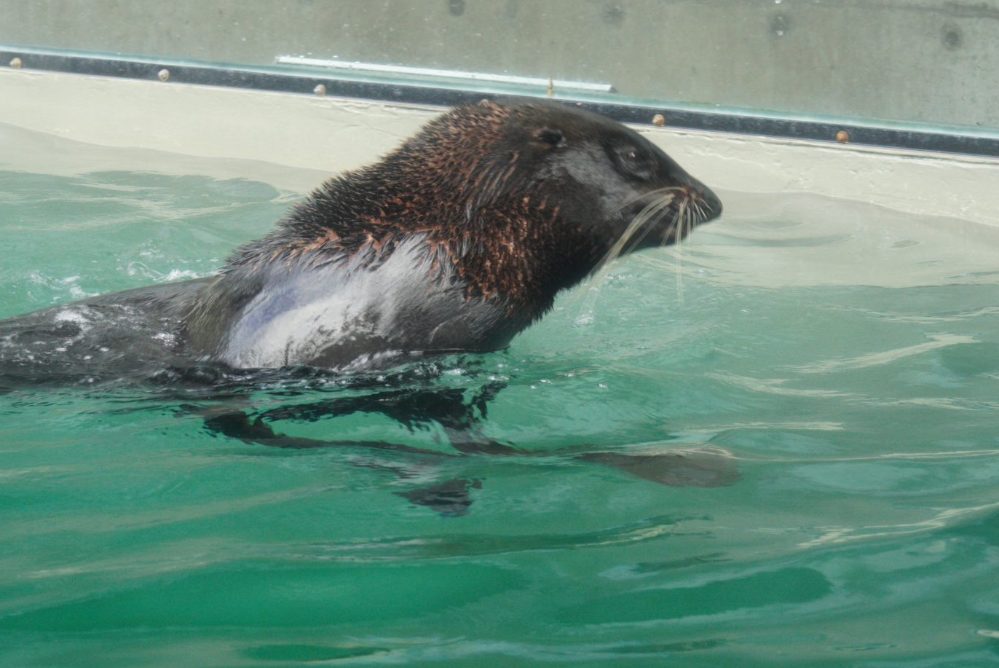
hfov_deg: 12.9
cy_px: 276
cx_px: 555
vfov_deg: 8.6
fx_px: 4415
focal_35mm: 159
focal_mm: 90
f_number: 11
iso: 1000
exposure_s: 1/80
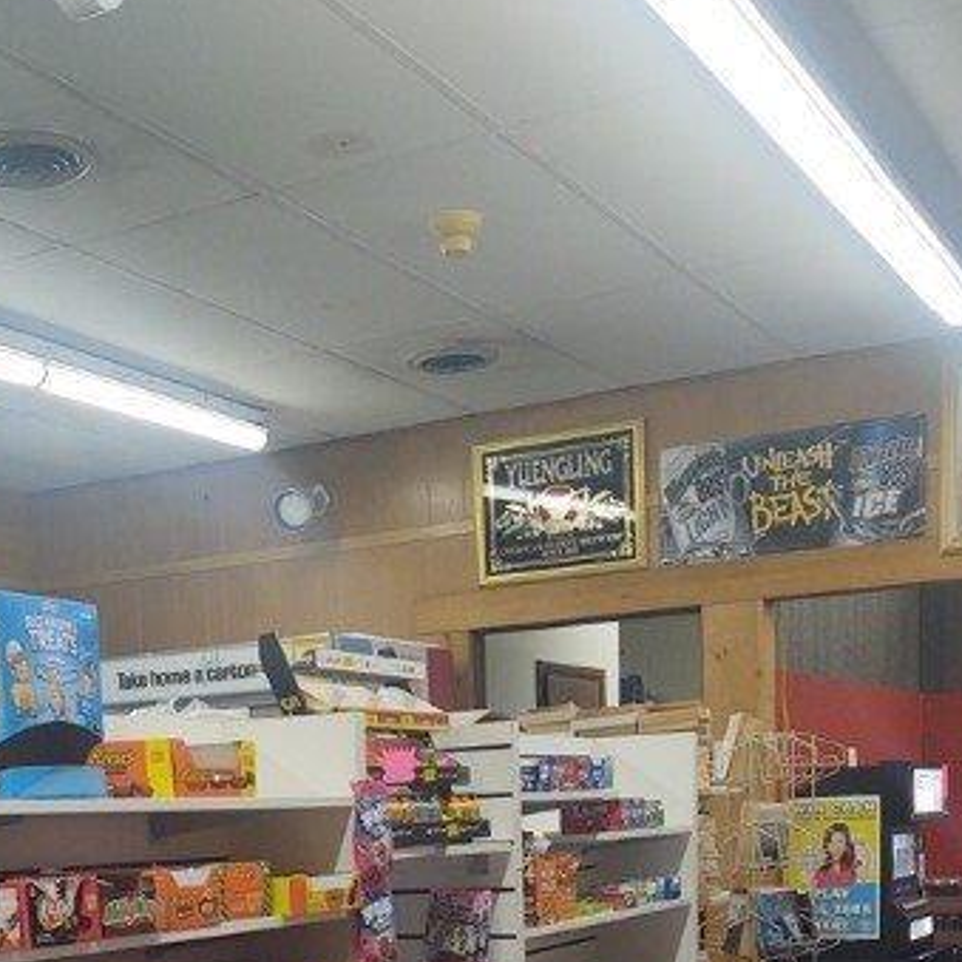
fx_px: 1698
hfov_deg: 31.4
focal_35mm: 54
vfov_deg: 28.8
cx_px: 326
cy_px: 1044
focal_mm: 4.75
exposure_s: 1/120
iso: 128
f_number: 1.7
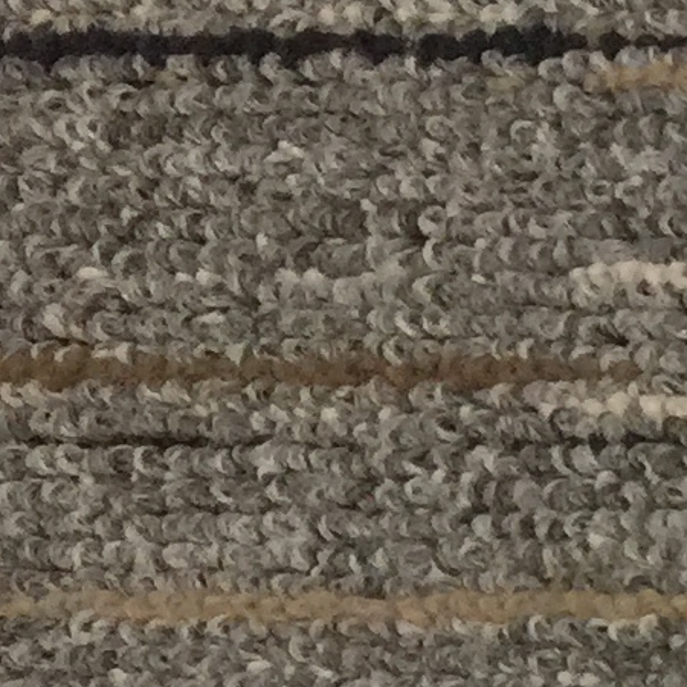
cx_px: 2469
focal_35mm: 186
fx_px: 4176
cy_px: 1418
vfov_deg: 8.8
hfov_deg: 7.5
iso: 64
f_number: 2.2
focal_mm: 4.15
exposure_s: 1/33
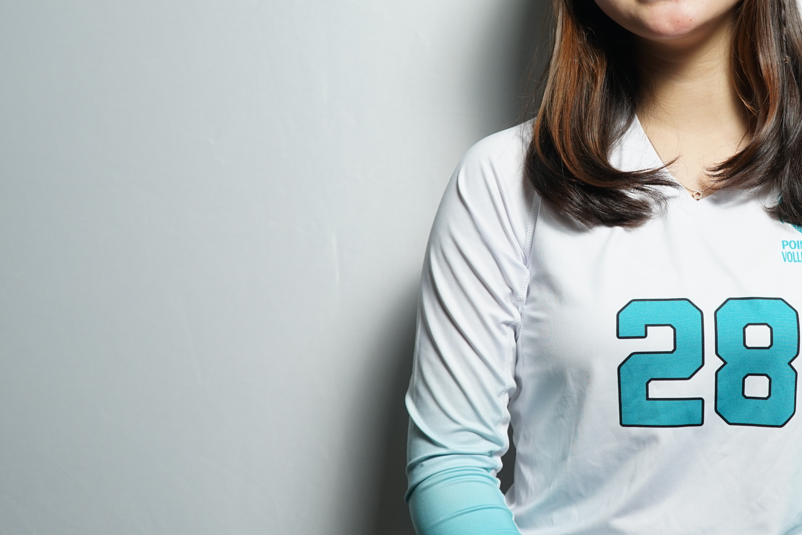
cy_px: 192
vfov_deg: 20.3
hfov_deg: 29.5
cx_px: 628
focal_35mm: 67
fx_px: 1493
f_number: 4
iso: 160
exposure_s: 1/160
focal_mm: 38
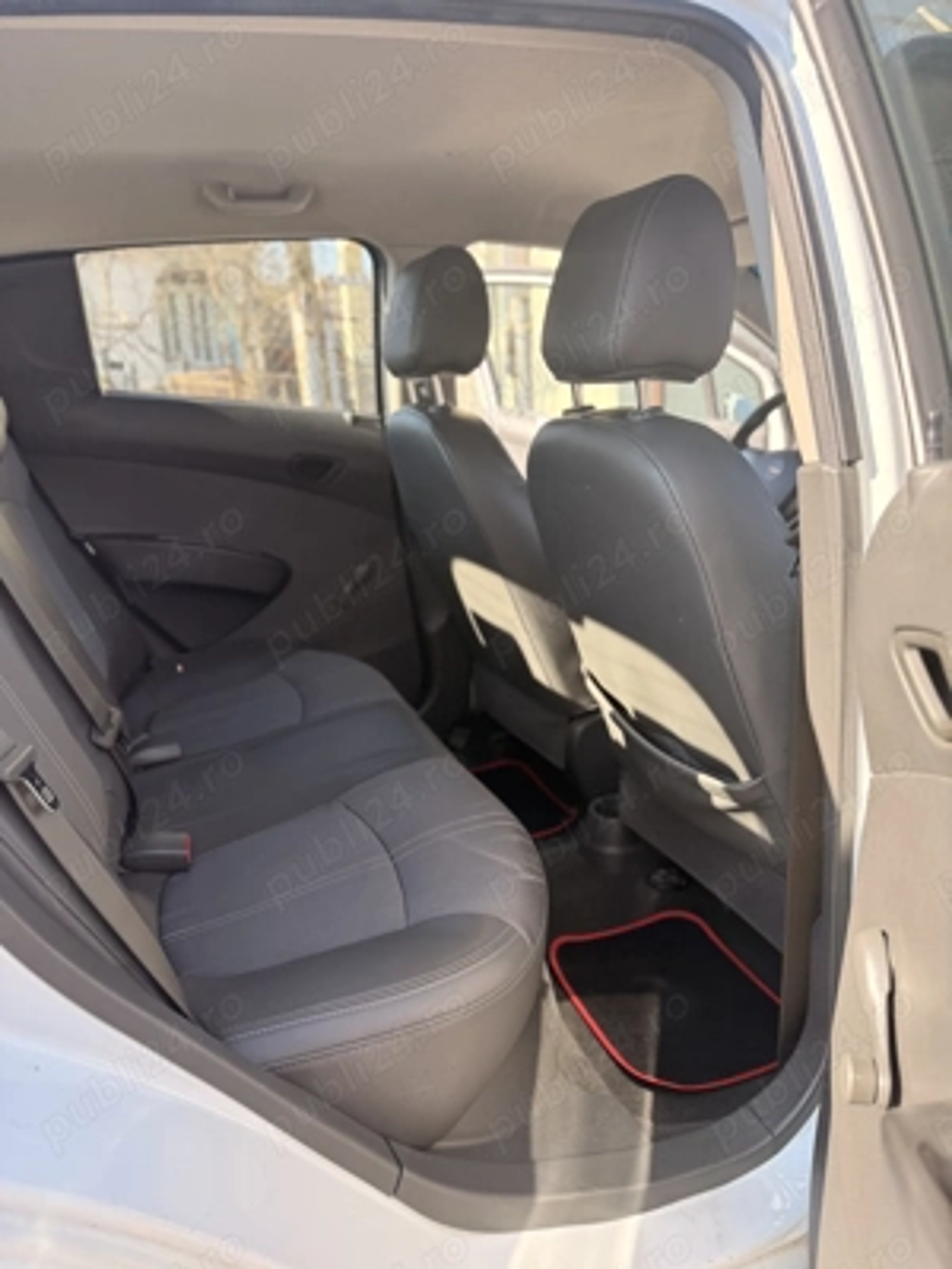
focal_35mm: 24
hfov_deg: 56.8
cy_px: 634
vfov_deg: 71.6
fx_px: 880
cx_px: 476
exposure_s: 1/559
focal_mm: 6.76
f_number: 1.78
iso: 100
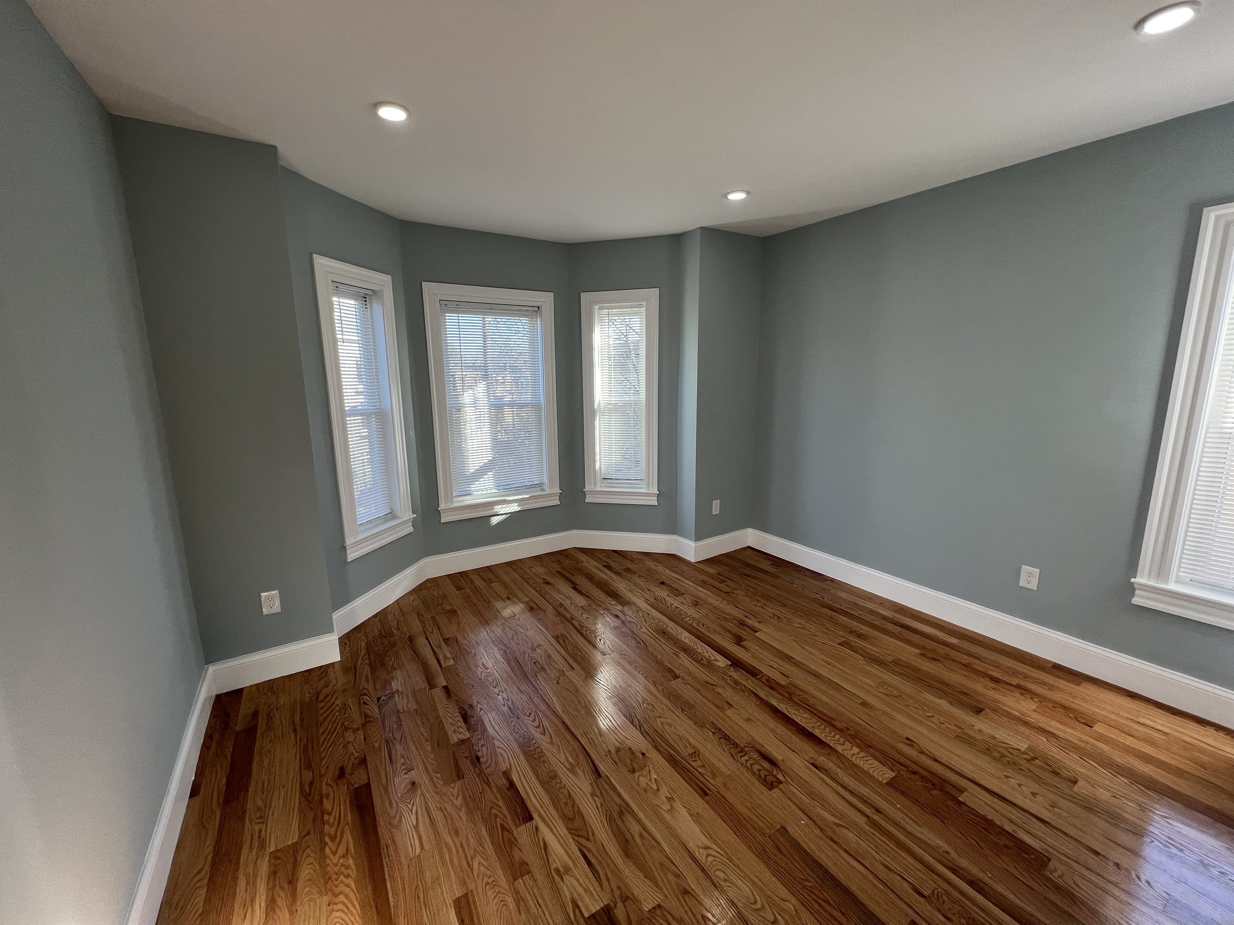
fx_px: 463
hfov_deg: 106.2
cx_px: 617
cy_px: 462
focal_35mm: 13
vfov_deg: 89.9
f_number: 1.8
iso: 40
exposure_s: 1/120
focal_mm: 1.57
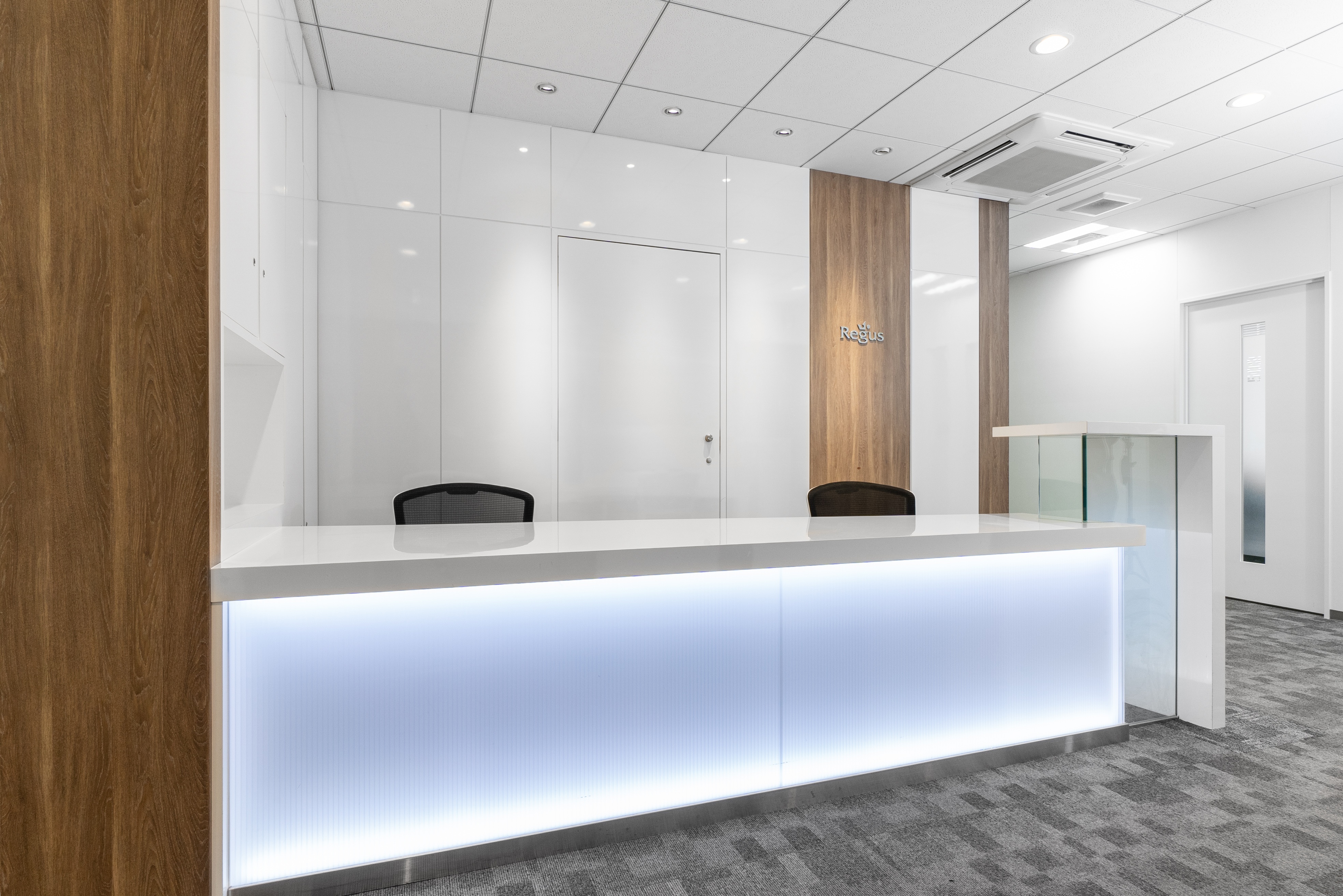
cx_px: 672
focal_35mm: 18
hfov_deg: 90.0
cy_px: 448
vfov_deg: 67.4
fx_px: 671
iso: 400
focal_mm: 12
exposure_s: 1/20
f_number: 9
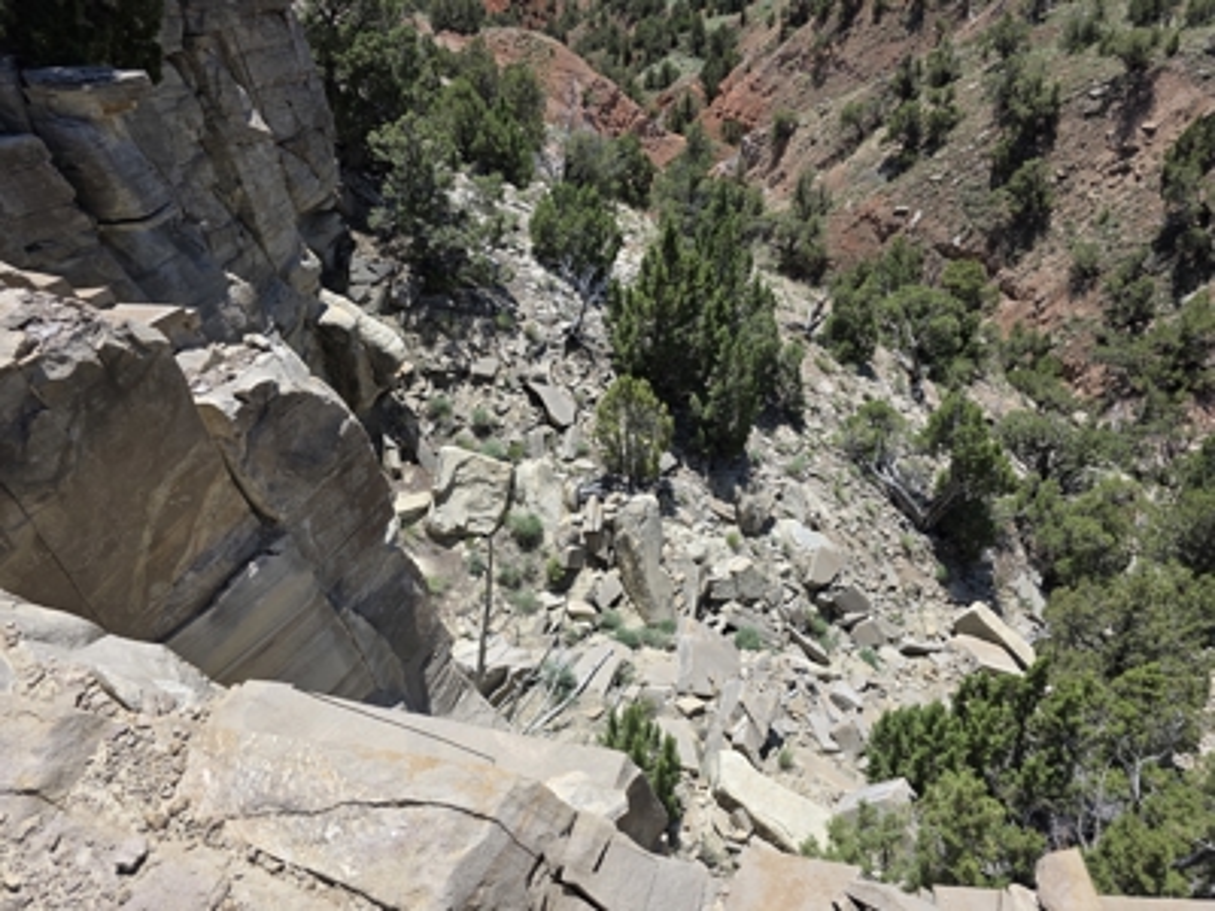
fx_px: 807
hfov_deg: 73.9
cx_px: 608
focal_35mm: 23
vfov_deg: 58.9
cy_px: 456
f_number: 1.7
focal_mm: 6.3
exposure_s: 1/5447
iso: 80
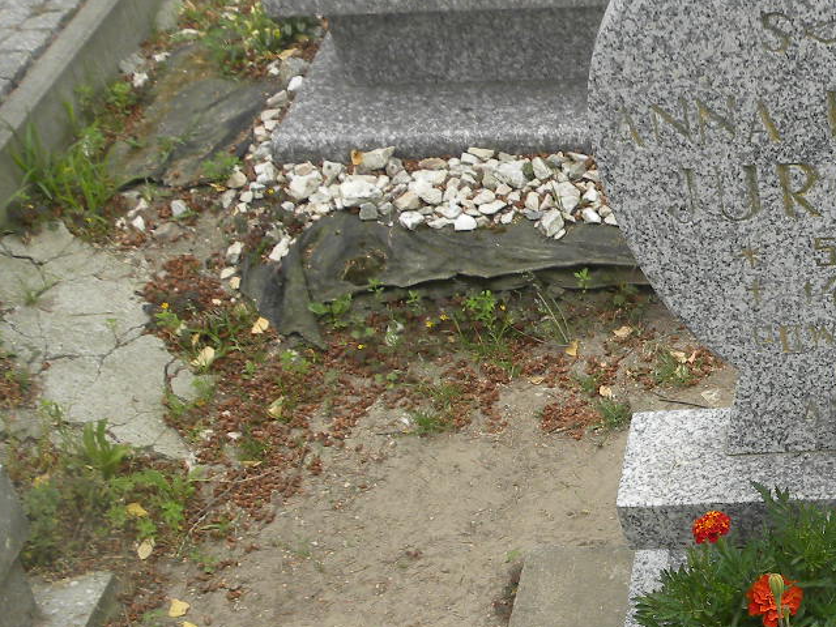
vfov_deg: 22.0
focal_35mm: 65
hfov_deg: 27.8
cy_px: 572
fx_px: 1570
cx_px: 867
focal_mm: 4.6
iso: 64
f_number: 4
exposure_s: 1/170
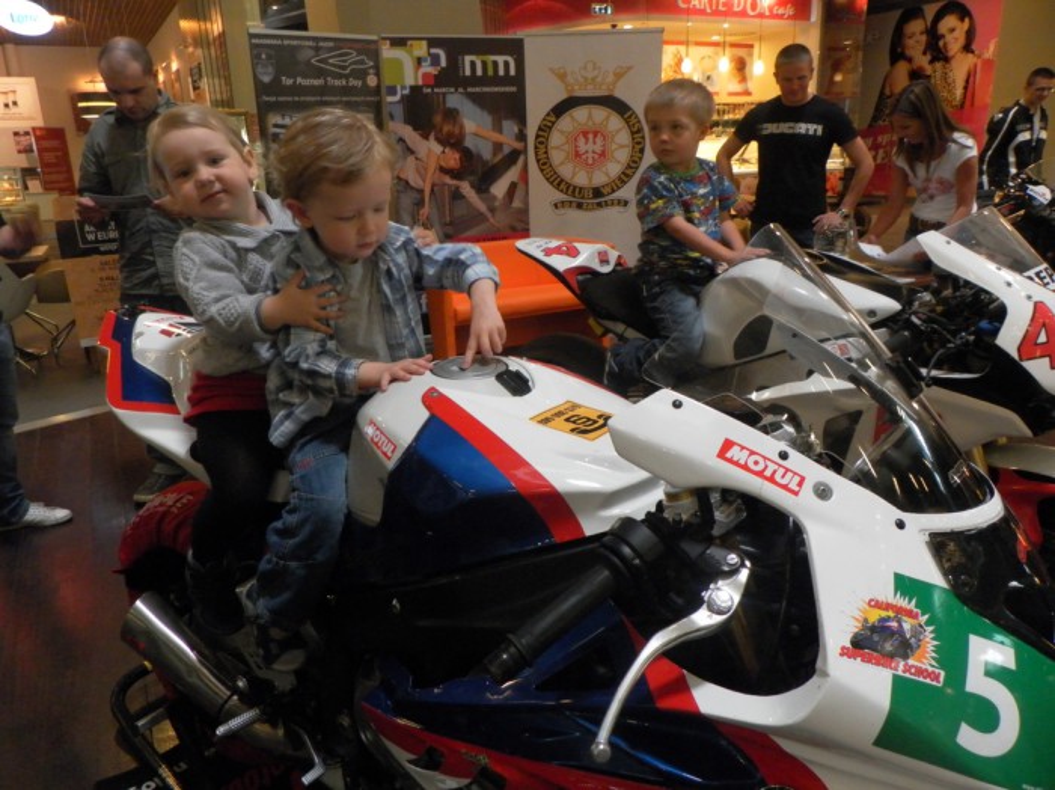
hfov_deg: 67.3
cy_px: 395
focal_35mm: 26
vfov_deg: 53.0
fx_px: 792
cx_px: 528
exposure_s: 1/30
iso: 400
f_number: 3.5
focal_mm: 4.6
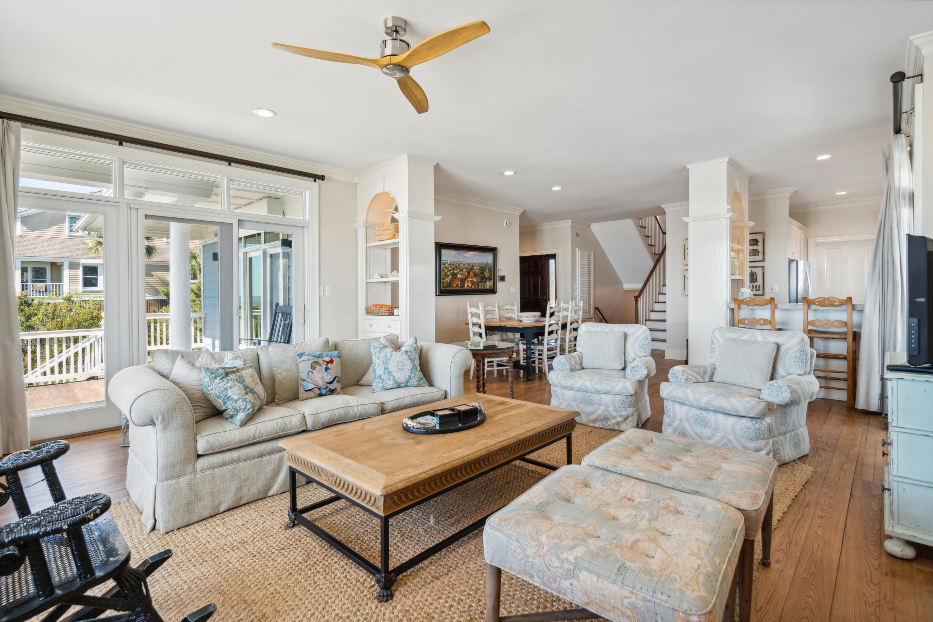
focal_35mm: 17
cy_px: 311
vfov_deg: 70.4
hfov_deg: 93.3
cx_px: 466
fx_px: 441
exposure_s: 1/25
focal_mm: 17
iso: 400
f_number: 8
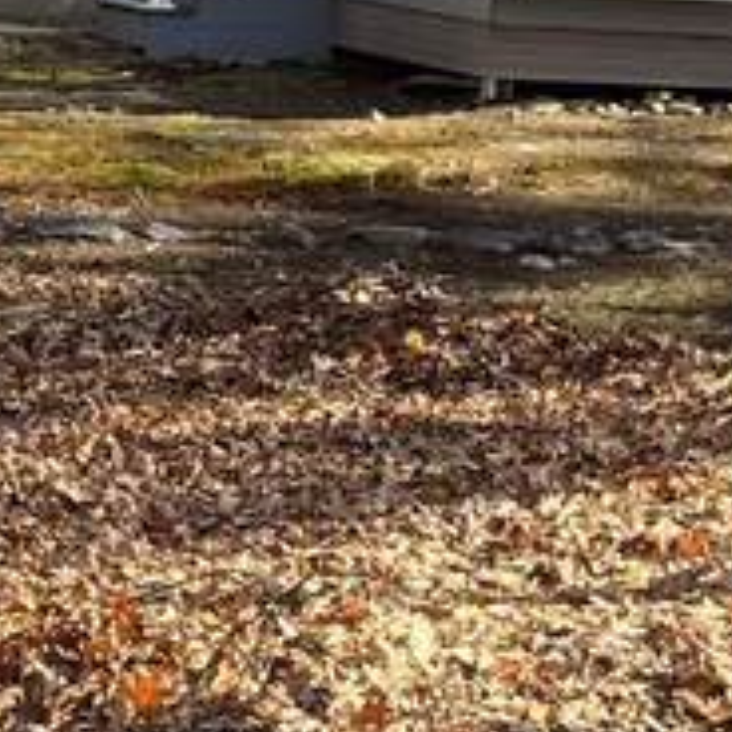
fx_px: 3828
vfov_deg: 10.9
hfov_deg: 10.8
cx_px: 28
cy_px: 640
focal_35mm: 160
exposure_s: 1/518
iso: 50
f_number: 1.5
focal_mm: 5.7
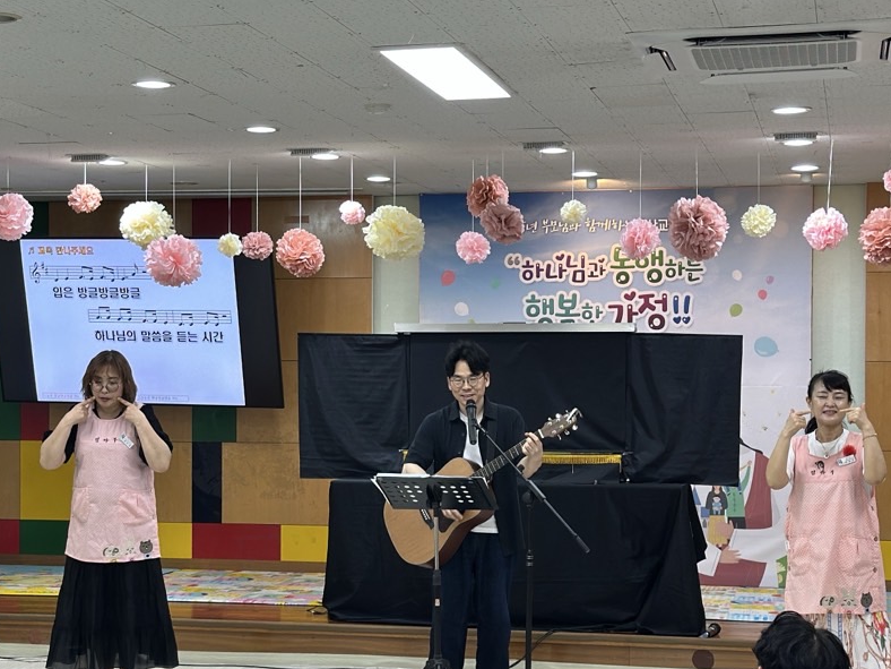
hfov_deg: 24.9
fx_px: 2008
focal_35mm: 78
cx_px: 318
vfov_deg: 18.9
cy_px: 377
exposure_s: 1/120
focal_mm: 6.86
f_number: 1.78
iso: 125
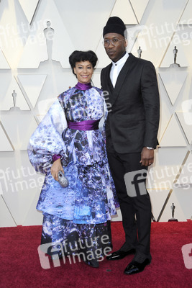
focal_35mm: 55
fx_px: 440
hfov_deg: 24.6
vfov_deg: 36.2
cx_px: 96
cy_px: 144
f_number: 7.1
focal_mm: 55
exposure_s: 1/250
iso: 1000
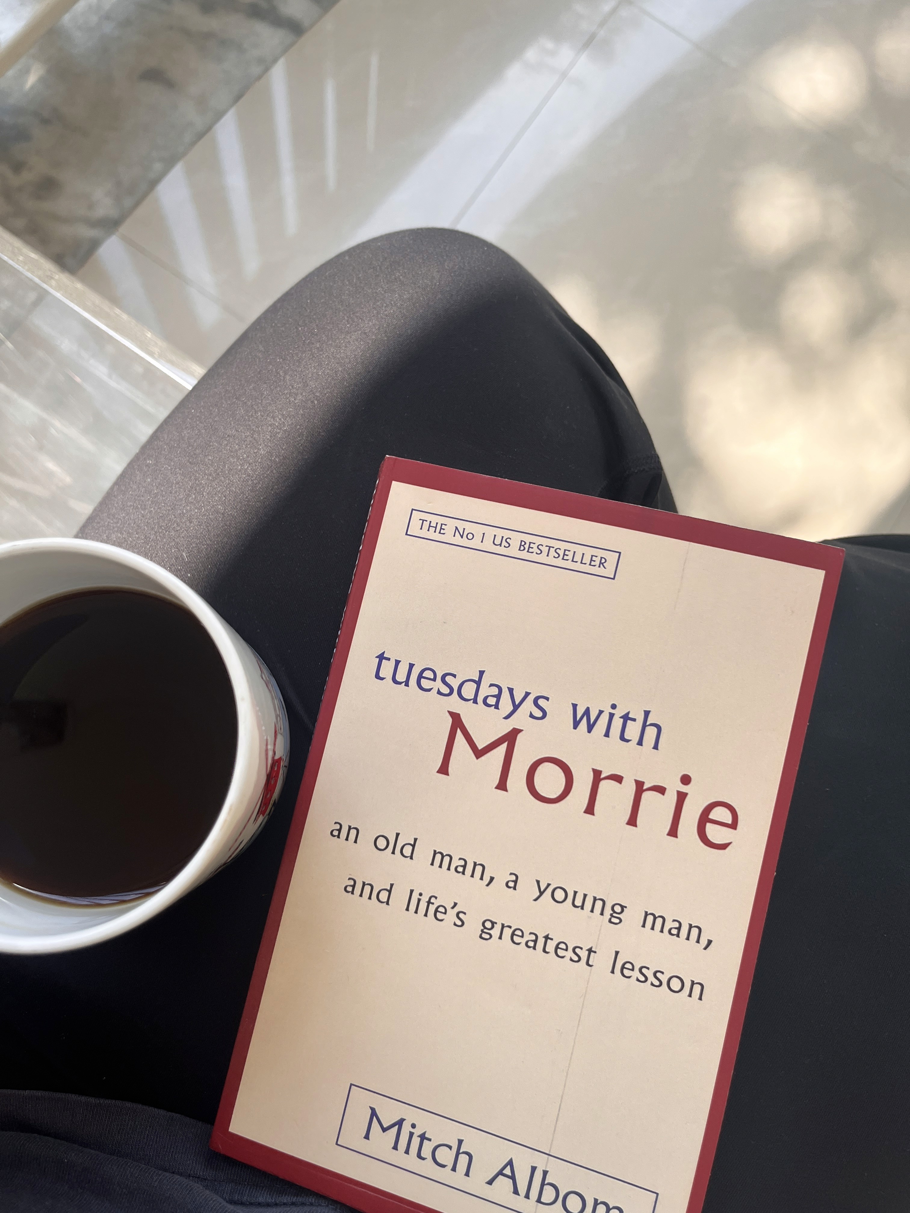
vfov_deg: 67.3
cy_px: 606
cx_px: 455
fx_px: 911
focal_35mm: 26
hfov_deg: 53.1
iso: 50
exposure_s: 1/787
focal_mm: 5.1
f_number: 1.6
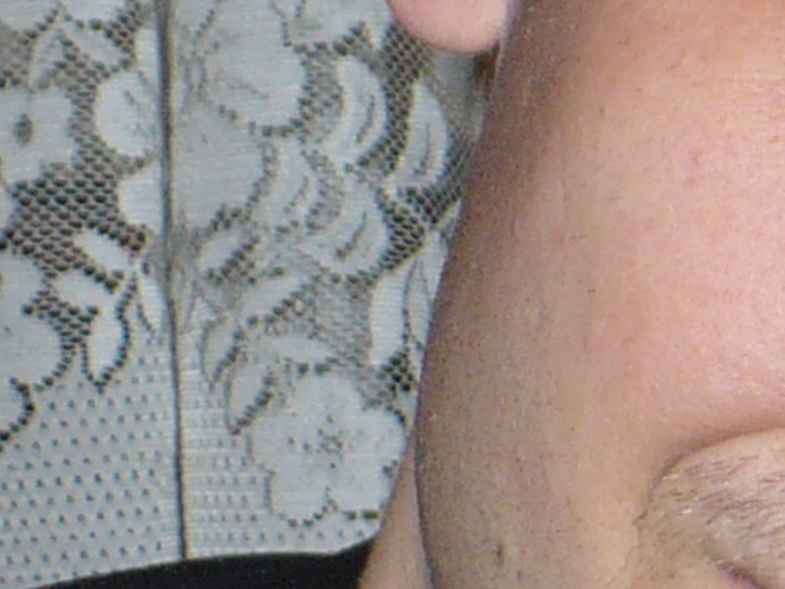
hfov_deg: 7.7
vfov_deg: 6.1
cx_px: 1803
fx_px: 5511
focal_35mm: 243
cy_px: 604
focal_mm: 6.1
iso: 100
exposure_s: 1/30
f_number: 2.8
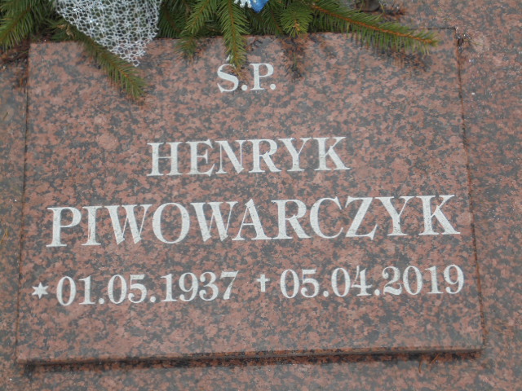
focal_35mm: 64
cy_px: 196
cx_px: 261
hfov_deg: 30.3
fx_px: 965
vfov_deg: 22.9
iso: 100
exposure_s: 1/100
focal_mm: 11.5
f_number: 5.6
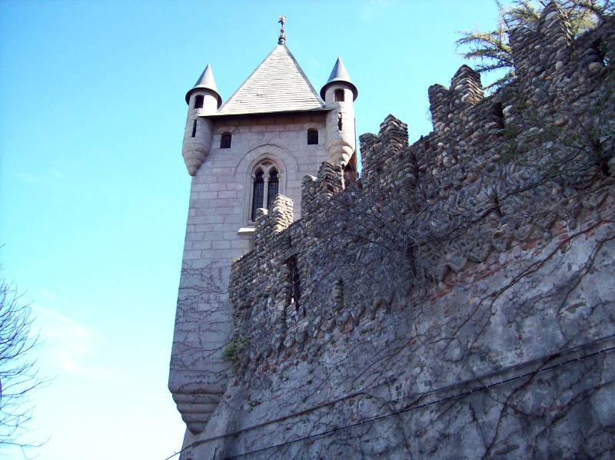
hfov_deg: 51.4
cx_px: 308
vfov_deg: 39.6
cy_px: 230
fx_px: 639
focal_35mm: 36
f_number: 2.7
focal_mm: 6
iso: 80
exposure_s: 1/266
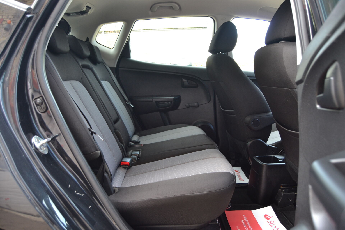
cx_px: 172
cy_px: 115
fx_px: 259
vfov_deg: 47.9
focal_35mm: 27
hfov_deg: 67.4
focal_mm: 18
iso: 400
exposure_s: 1/80
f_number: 4.5
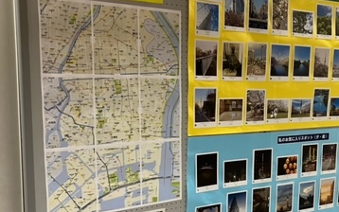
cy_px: 155
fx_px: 490
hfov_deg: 37.3
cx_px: 251
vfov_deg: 24.2
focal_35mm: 53
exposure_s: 1/65
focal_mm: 3.99
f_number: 1.8
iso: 80
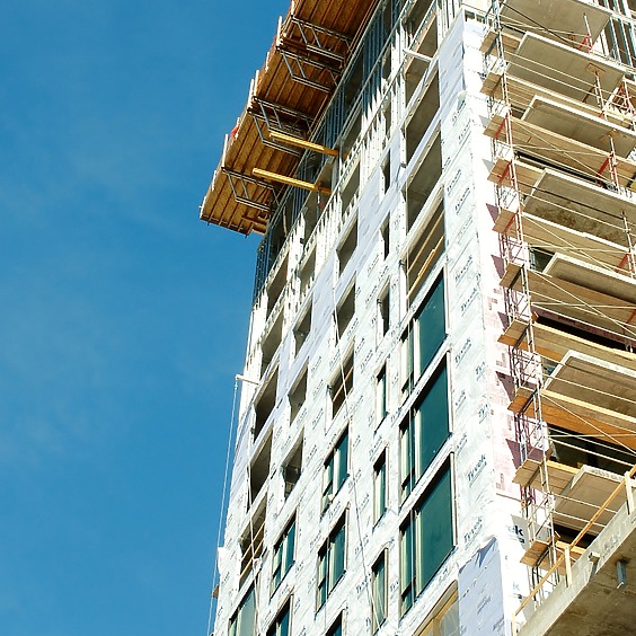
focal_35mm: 69
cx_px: 317
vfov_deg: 24.9
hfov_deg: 25.0
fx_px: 1434
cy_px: 236
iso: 280
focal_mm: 34
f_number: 10
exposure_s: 1/250
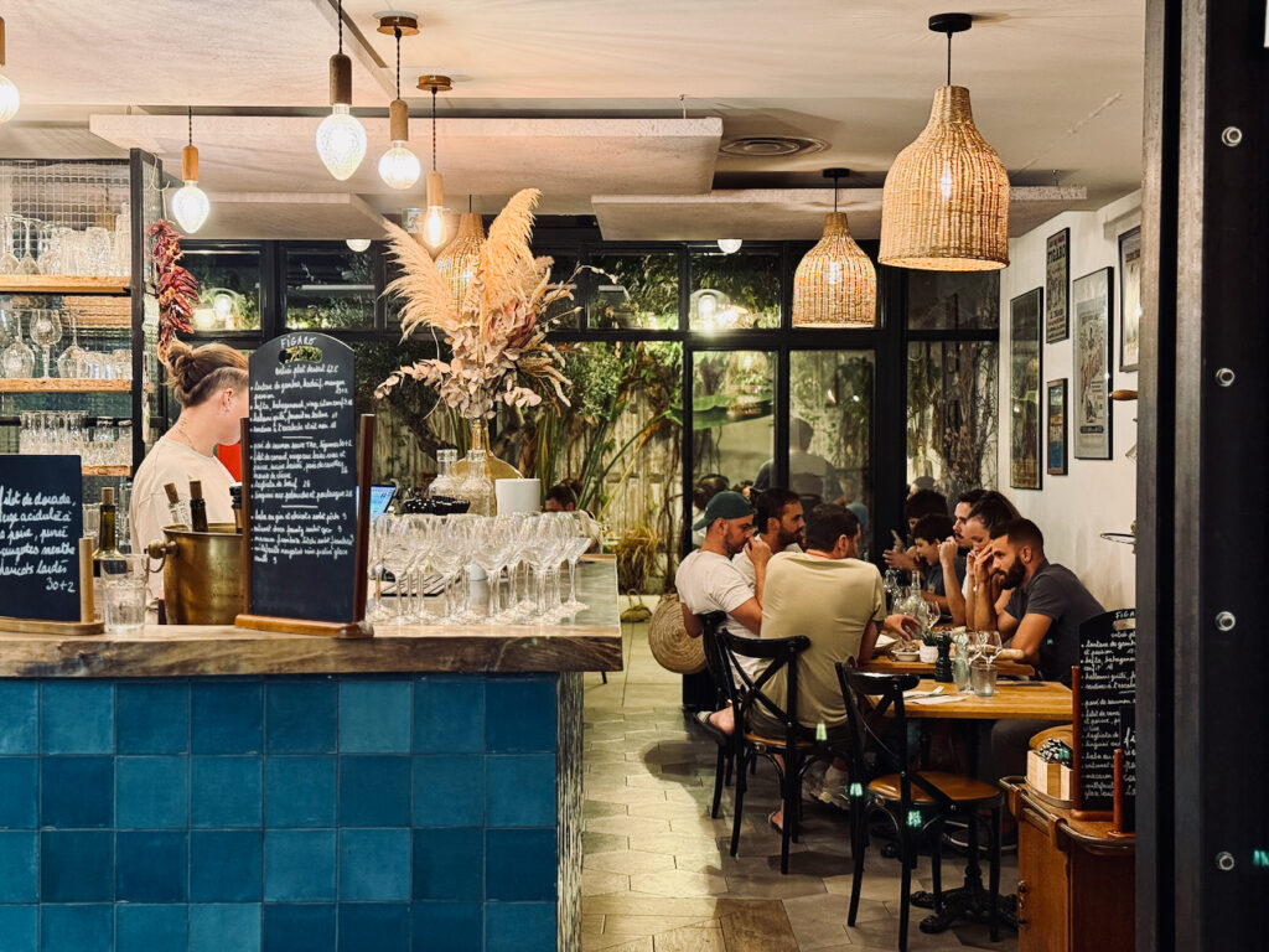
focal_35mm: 48
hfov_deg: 39.7
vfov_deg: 30.3
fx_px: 1760
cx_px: 634
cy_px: 476
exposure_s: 1/33
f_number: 1.78
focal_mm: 6.76
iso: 320
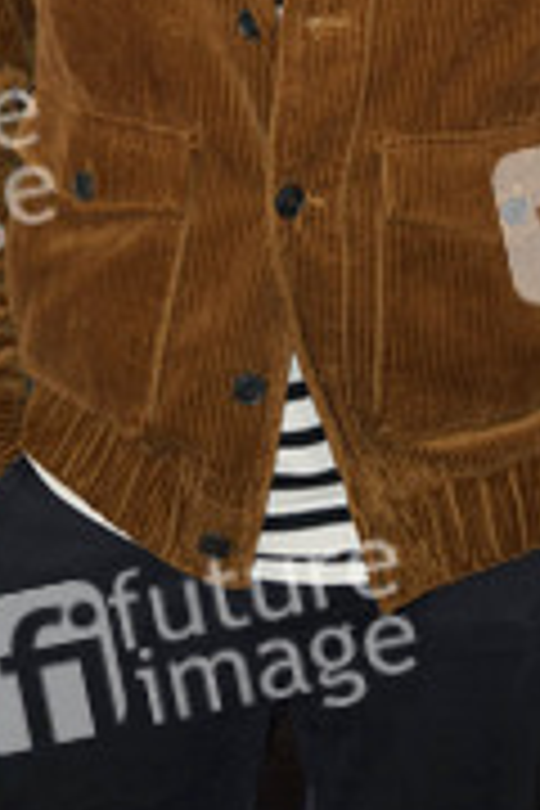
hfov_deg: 12.3
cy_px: -27
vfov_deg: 17.9
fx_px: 2497
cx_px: 315
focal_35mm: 111
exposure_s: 1/160
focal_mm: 50
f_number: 5.6
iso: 320
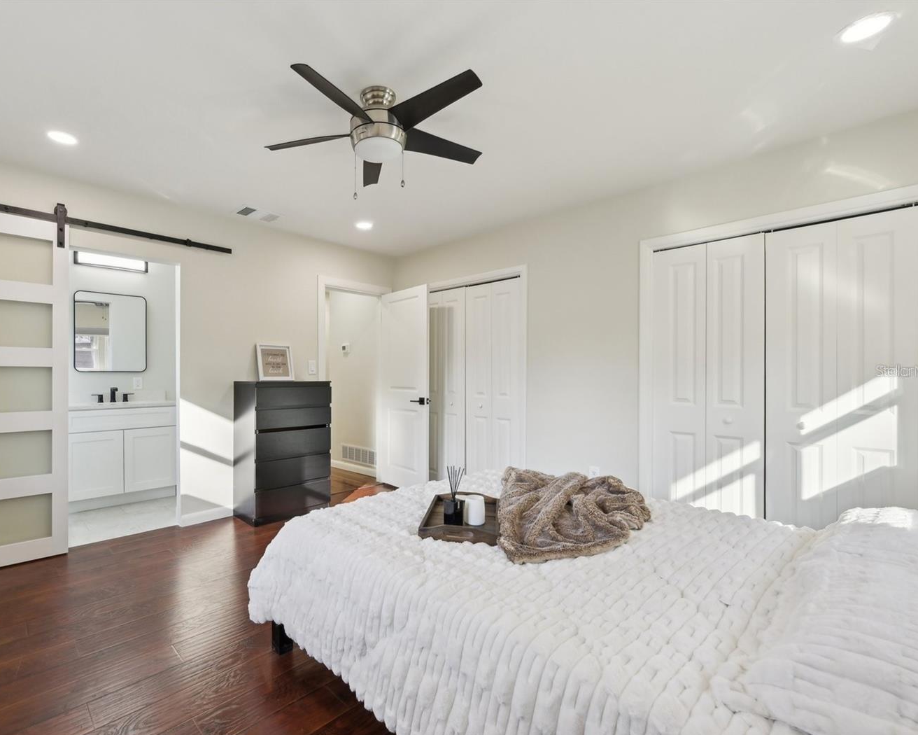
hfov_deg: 92.3
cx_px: 382
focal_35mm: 16
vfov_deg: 80.4
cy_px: 371
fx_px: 435
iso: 400
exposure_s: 1/80
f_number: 8
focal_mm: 14
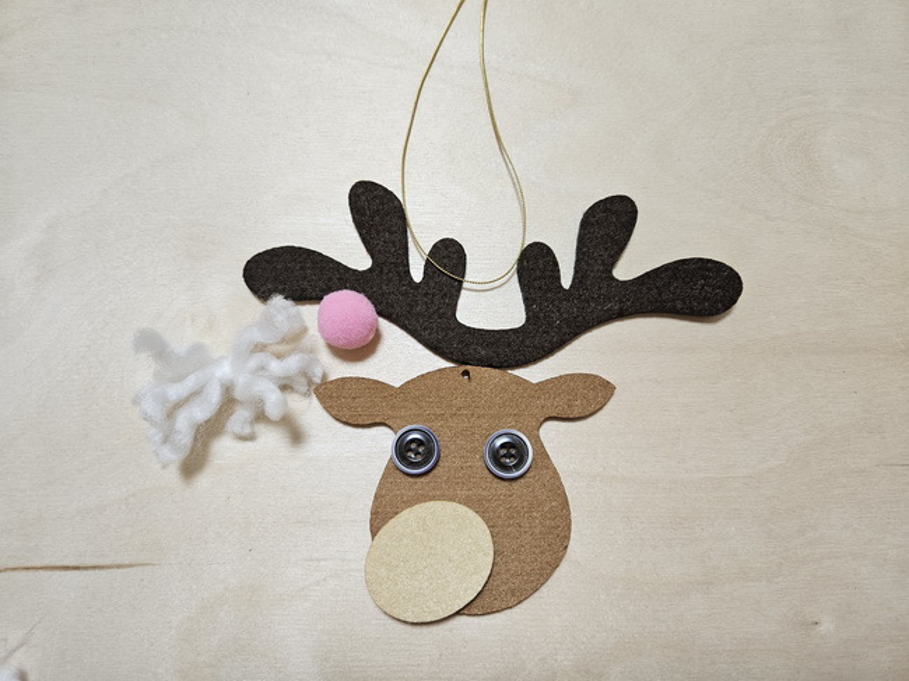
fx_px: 604
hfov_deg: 73.9
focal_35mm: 23
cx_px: 454
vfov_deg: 58.8
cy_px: 340
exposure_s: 1/180
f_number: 1.8
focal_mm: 5.4
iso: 200
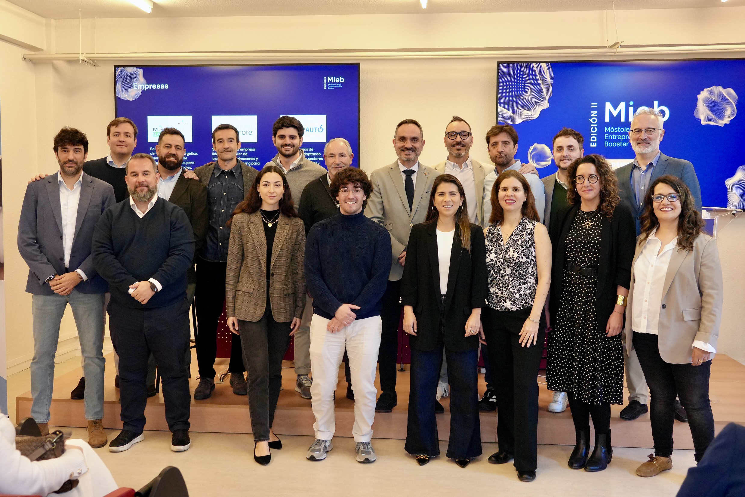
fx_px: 745
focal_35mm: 36
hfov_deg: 53.1
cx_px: 372
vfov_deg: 36.9
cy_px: 248
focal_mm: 24
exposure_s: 1/160
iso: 2500
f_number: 4
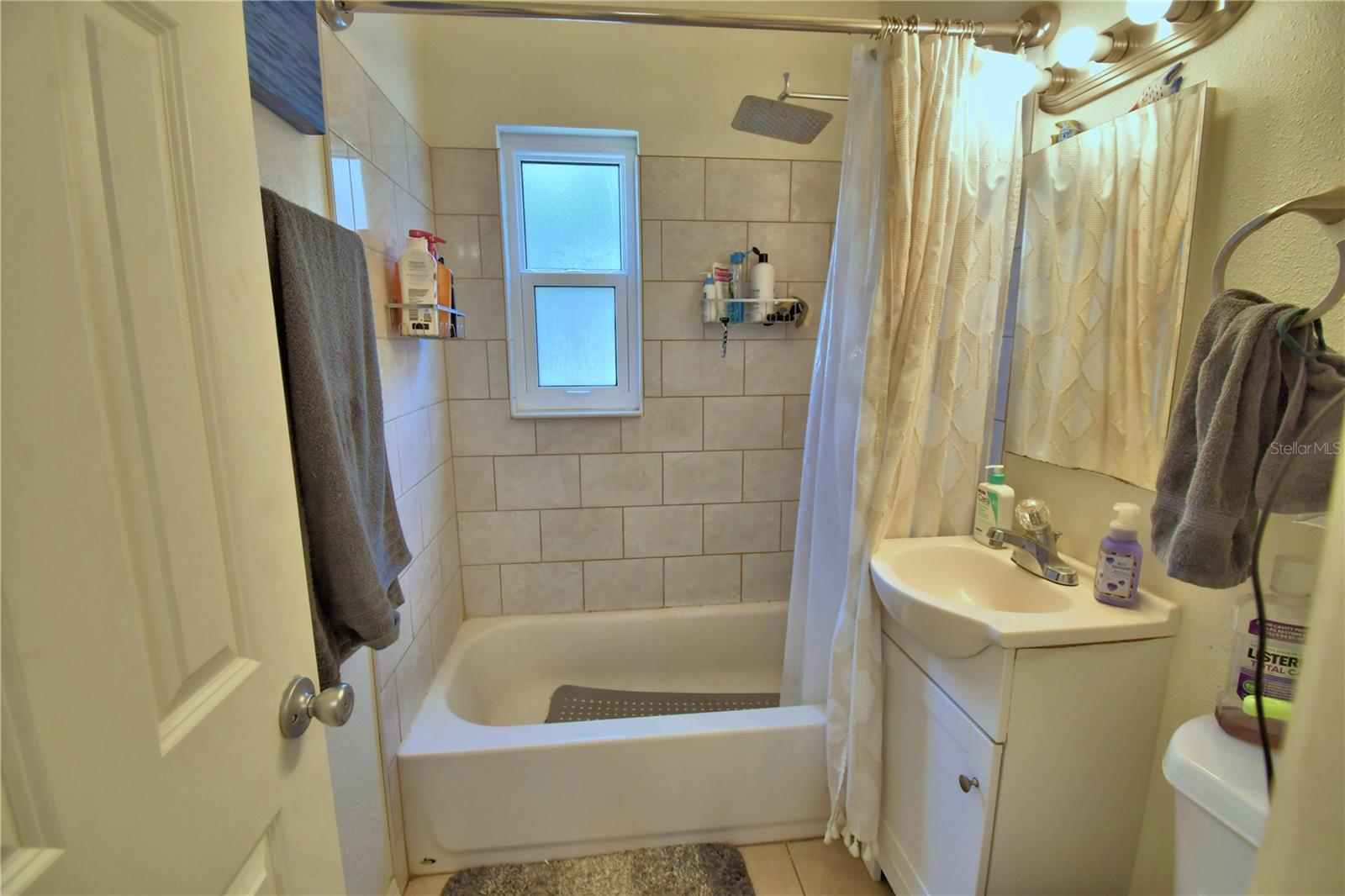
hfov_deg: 100.4
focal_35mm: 15
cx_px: 672
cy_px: 448
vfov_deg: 77.3
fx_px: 560
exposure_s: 1/125
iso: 400
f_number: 4.5
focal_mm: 10
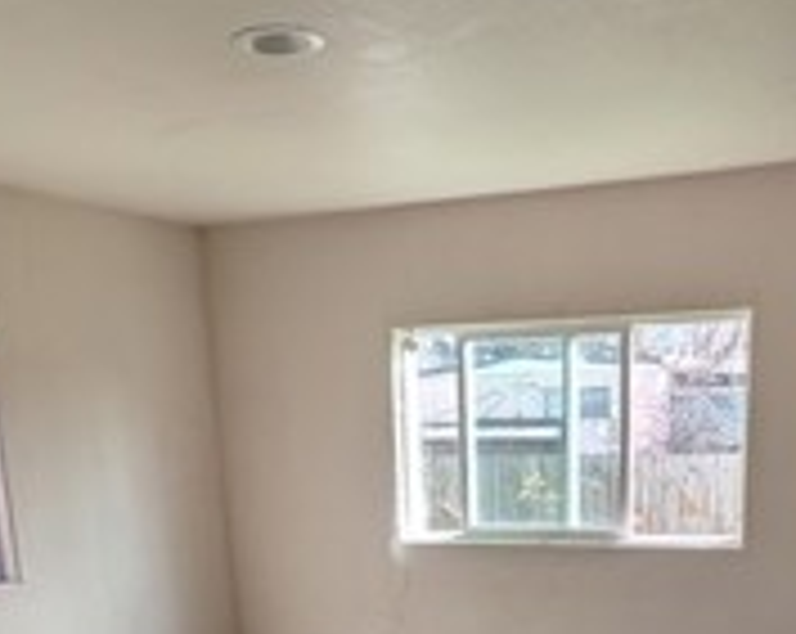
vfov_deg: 28.4
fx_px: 1082
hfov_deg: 40.3
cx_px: 441
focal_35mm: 46
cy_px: 760
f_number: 2.2
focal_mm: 1.54
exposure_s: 1/117
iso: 37
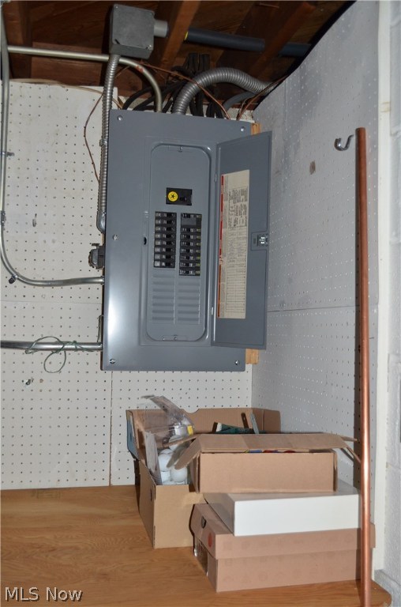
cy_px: 304
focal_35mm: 36
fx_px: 605
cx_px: 200
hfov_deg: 36.7
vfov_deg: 53.2
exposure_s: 1/60
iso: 800
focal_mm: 24
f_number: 4
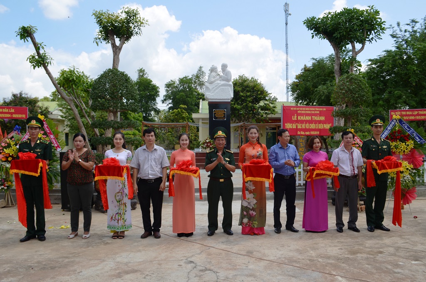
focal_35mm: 27
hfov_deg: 67.5
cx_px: 213
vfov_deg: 47.7
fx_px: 319
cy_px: 141
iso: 100
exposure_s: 1/200
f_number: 9
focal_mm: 18
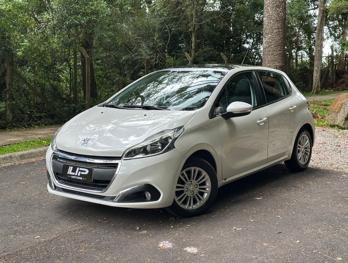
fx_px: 484
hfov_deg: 39.5
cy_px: 132
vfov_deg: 30.4
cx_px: 174
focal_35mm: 48
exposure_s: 1/121
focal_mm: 6.86
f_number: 1.78
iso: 50
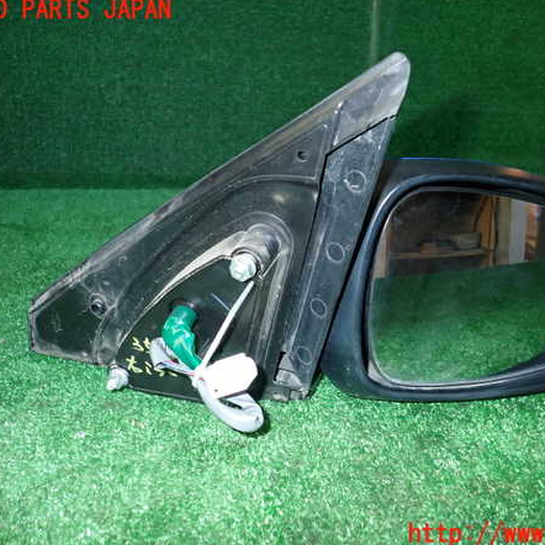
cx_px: 317
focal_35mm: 30
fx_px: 534
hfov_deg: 53.8
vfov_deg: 54.0
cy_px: 272
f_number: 5.6
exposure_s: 1/30
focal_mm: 4.5
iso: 250
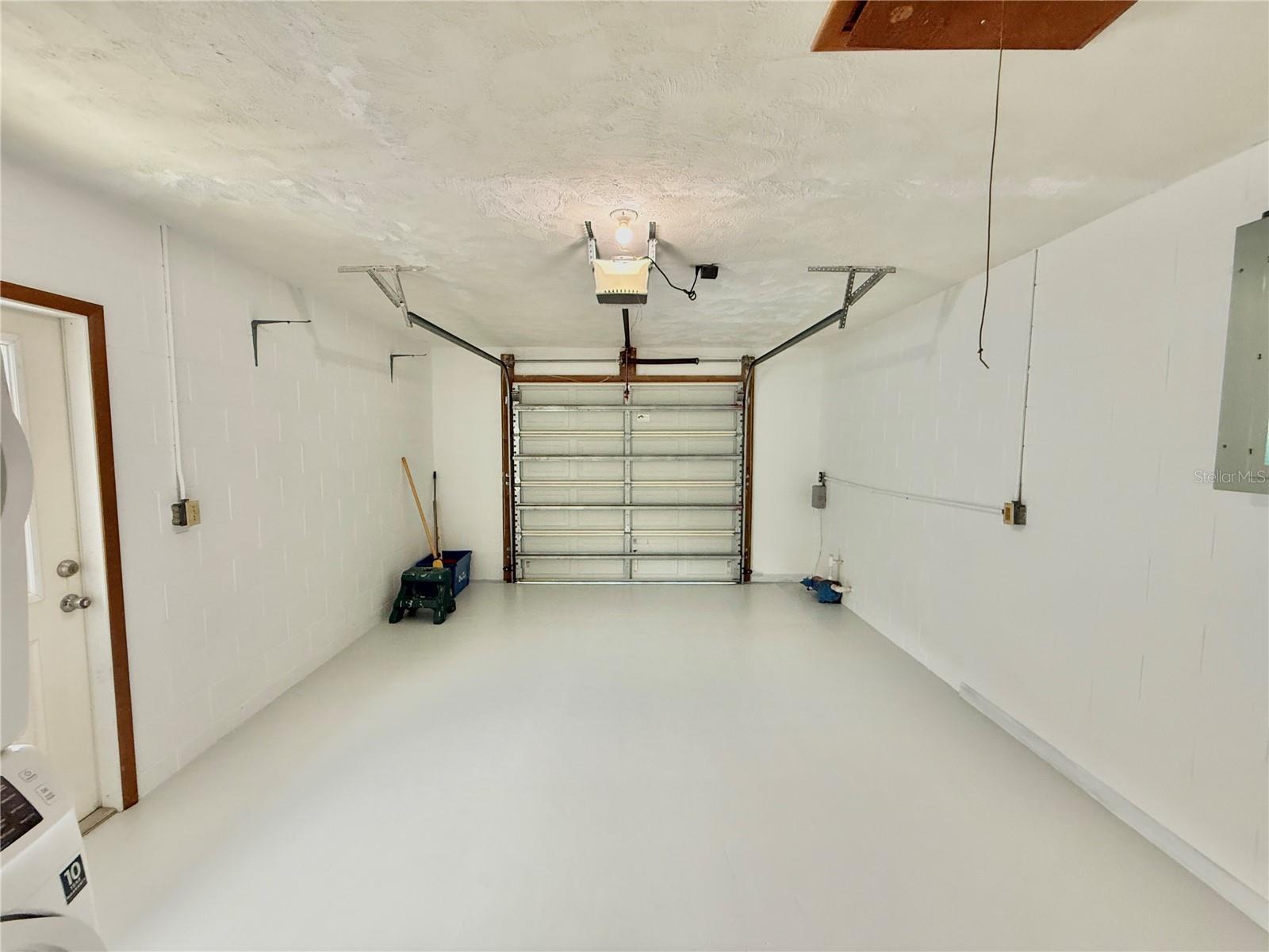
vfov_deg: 85.7
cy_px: 476
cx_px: 634
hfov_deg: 102.1
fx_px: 513
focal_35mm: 14
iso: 320
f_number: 2.2
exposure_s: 1/68
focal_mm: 2.22
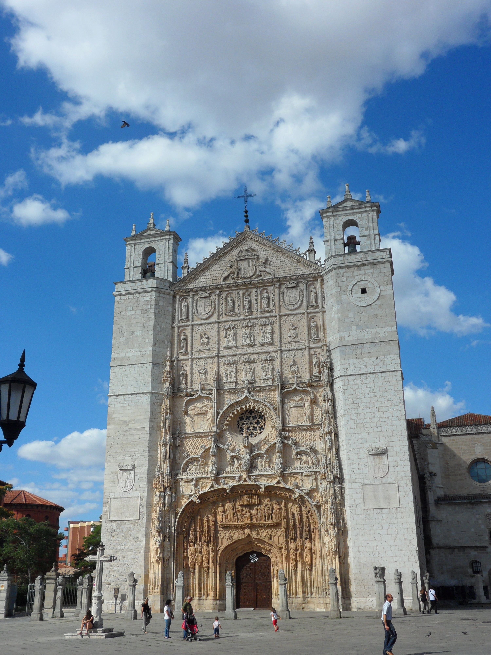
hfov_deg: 38.7
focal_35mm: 37
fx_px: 700
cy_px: 328
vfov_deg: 50.1
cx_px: 246
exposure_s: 1/1000
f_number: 4
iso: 80
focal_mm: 6.6
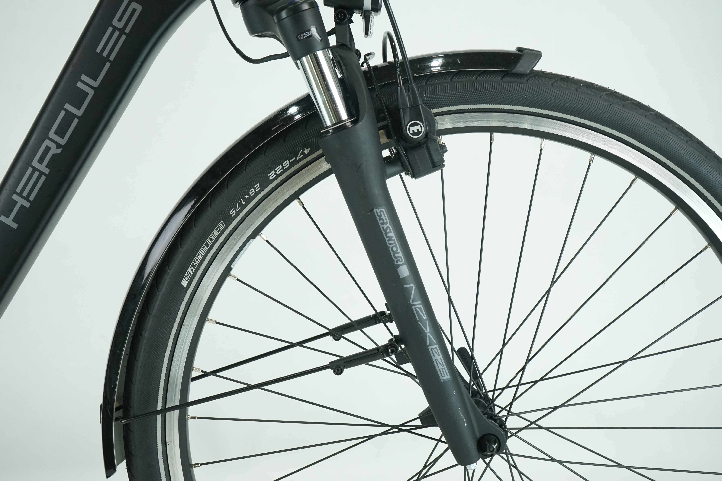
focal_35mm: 41
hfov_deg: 47.4
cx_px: 361
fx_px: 822
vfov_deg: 32.6
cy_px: 240
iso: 2500
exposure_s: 1/200
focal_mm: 41
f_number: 7.1
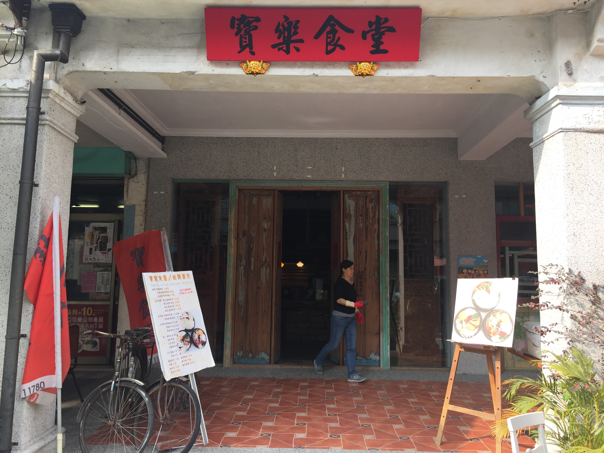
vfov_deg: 48.2
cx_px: 302
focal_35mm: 29
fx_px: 506
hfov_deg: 61.7
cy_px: 226
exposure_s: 1/341
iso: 32
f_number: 2.2
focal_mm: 4.15
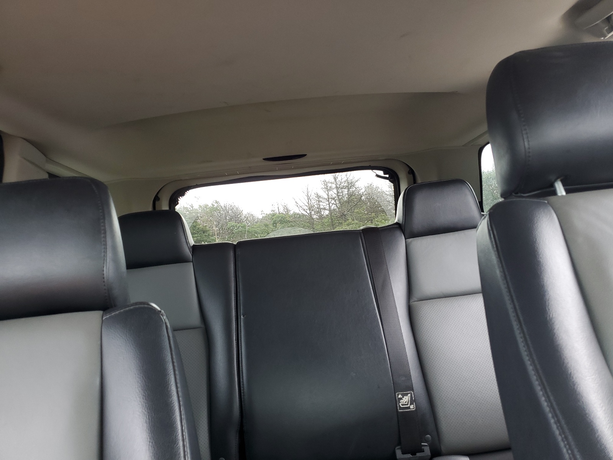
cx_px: 306
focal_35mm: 26
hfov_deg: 67.3
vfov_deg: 53.1
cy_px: 230
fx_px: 460
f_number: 1.5
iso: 57
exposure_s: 1/60.2
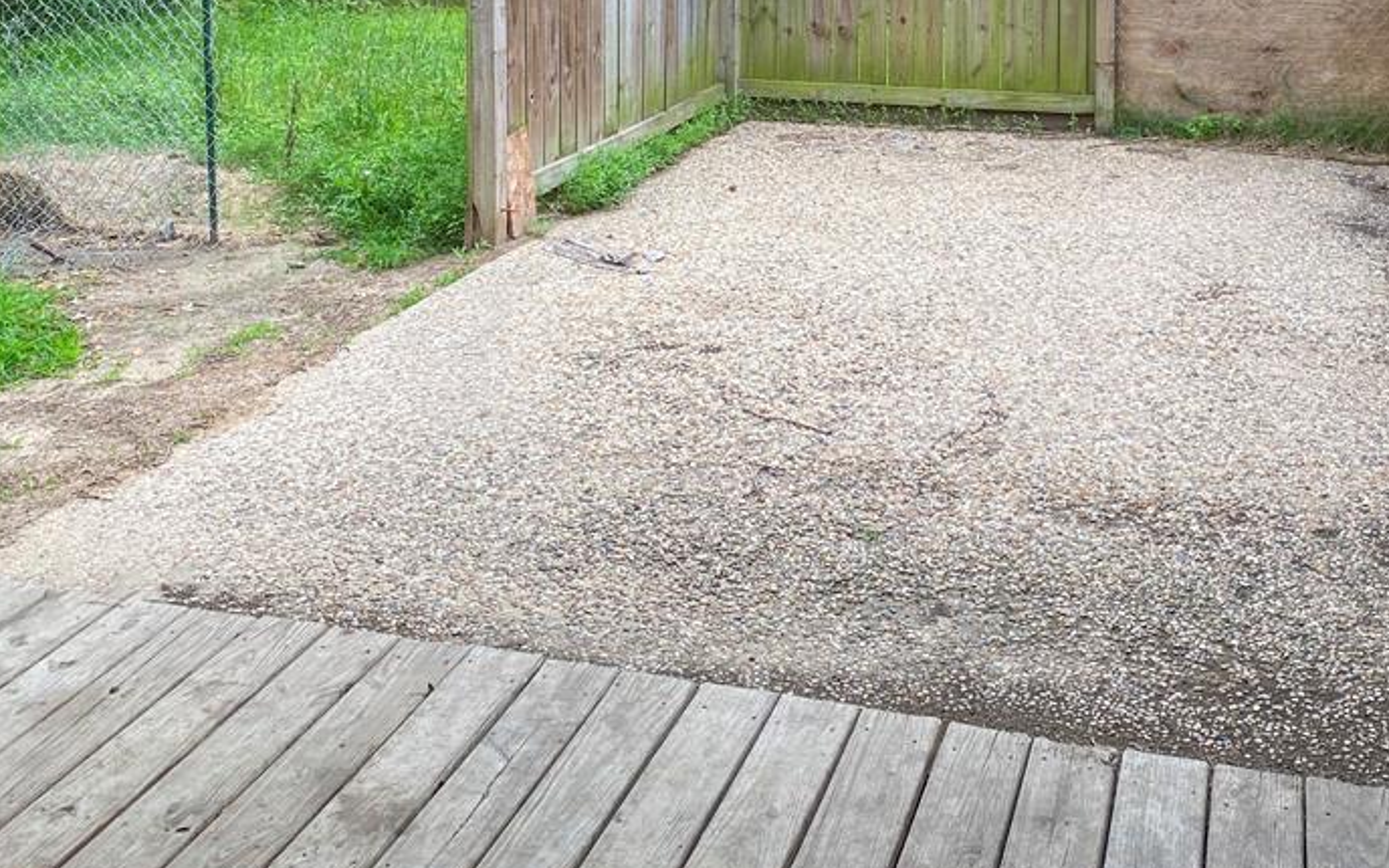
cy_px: 121
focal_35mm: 41
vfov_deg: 30.2
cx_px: 884
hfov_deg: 47.7
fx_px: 1552
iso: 32
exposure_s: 1/208
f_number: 1.8
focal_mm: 4.25
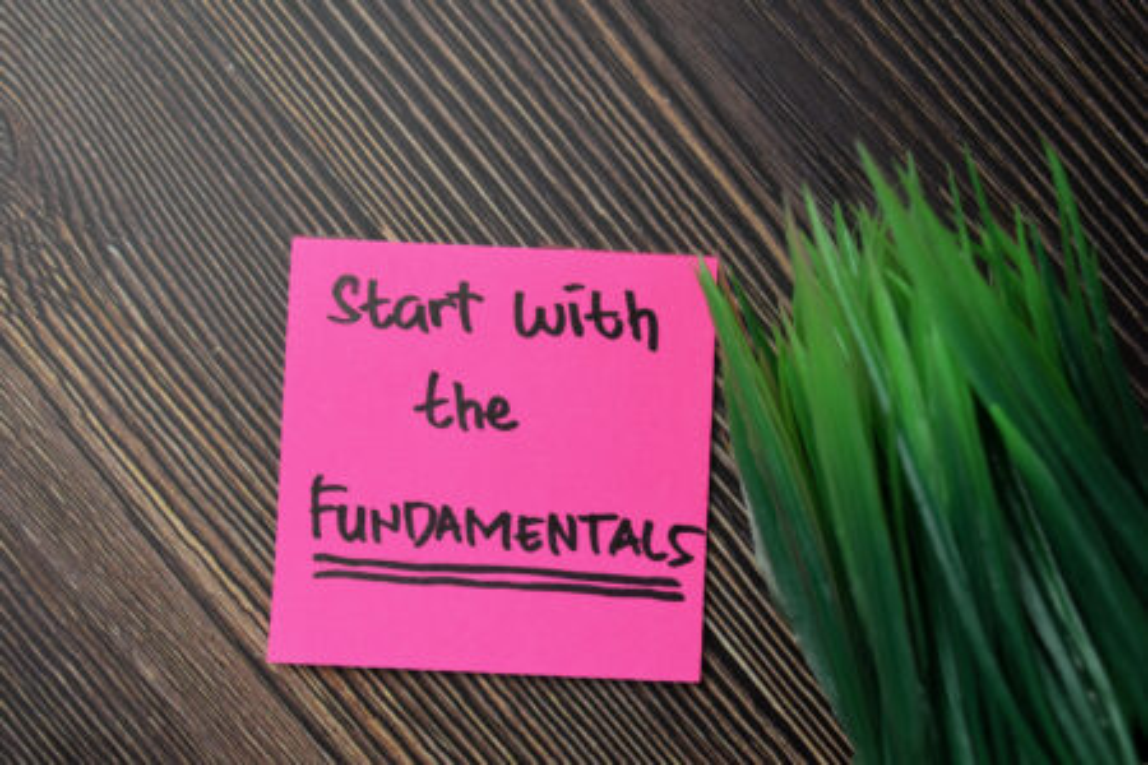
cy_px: 382
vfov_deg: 28.1
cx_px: 574
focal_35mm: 48
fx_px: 1531
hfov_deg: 41.1
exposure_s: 1/50
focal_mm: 32
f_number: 7.1
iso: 400
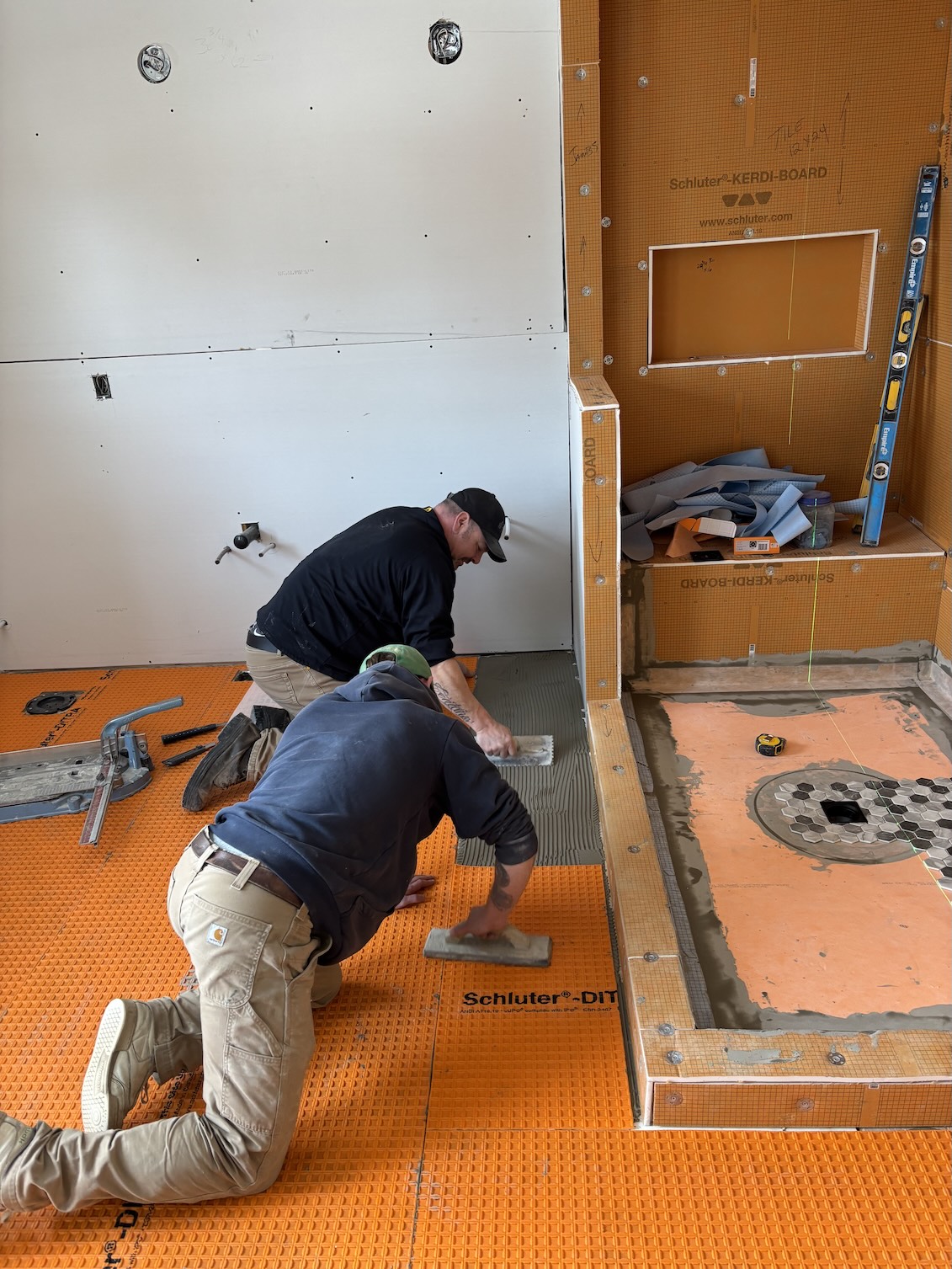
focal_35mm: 26
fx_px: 953
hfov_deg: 53.1
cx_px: 476
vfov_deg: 67.3
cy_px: 634
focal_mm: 5.96
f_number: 1.6
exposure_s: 1/60
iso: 125
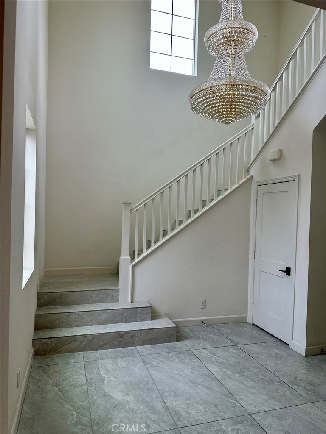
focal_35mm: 24
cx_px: 163
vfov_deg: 71.6
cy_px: 217
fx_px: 301
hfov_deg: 56.8
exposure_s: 1/166
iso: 80
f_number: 1.78
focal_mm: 6.86
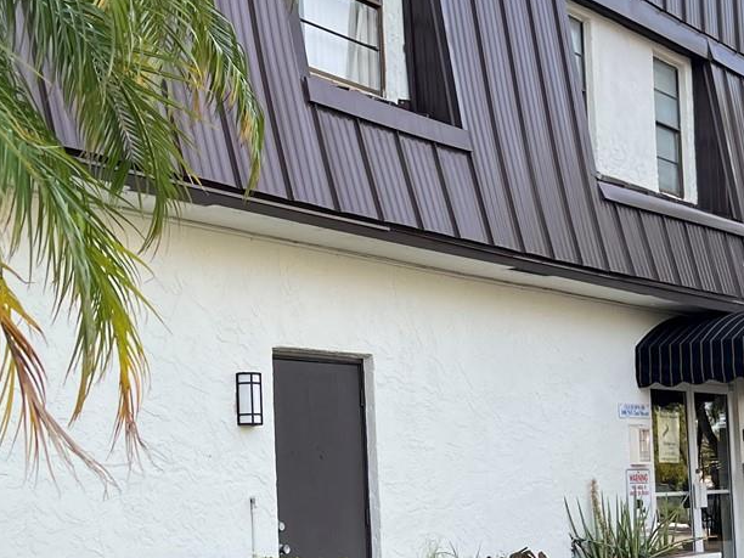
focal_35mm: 68
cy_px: 393
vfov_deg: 21.5
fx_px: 1462
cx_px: 435
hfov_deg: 28.5
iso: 50
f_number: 1.5
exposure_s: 1/797
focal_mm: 5.7
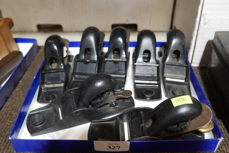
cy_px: 87
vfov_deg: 36.8
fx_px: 229
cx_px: 114
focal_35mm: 36
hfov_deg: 53.1
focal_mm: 17
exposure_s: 1/60
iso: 800
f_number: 4.5
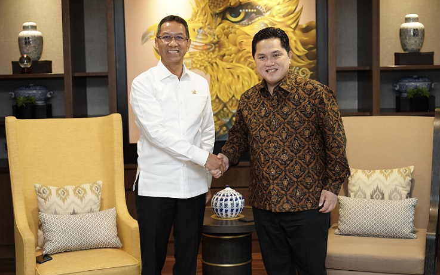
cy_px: 129
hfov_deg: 36.9
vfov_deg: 23.5
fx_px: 660
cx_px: 224
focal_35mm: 55
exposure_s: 1/200
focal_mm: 53
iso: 3200
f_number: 2.8
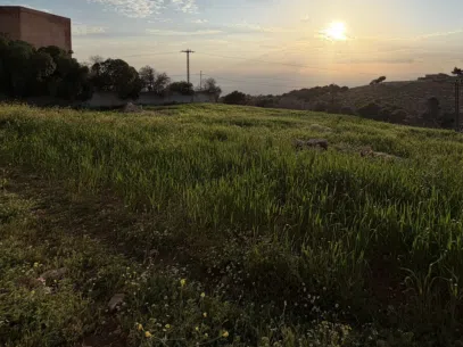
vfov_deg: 57.9
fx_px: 294
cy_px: 86
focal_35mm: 22
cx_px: 291
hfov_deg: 75.0
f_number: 2.2
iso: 20
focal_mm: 2.22
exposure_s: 1/1399
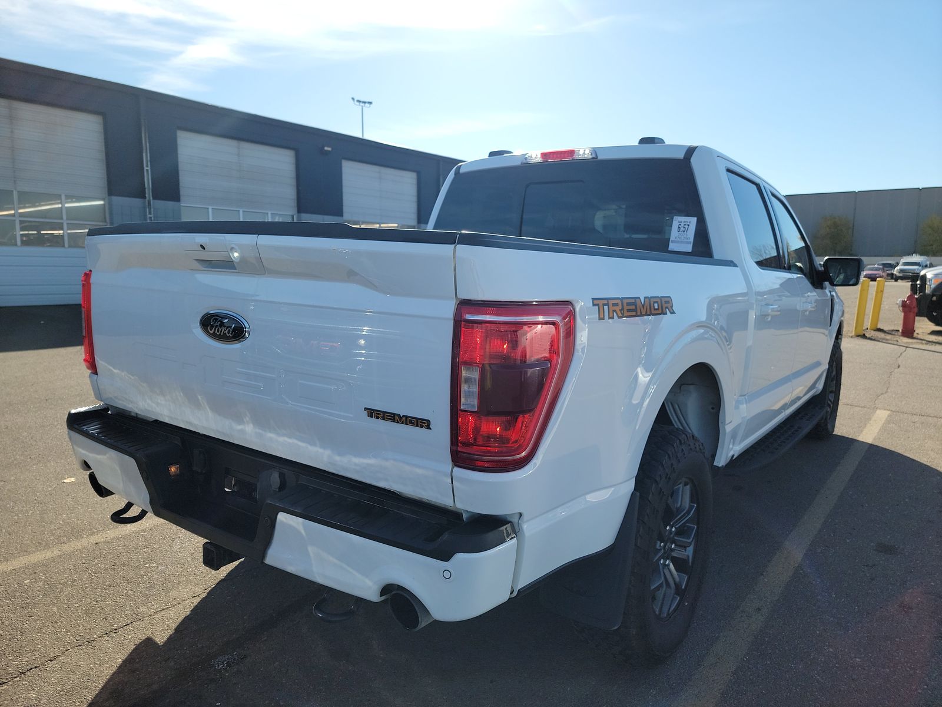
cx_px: 471
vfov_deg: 56.8
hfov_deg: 71.6
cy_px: 354
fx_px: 653
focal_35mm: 24
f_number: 1.8
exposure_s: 1/740
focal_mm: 6.7
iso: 50
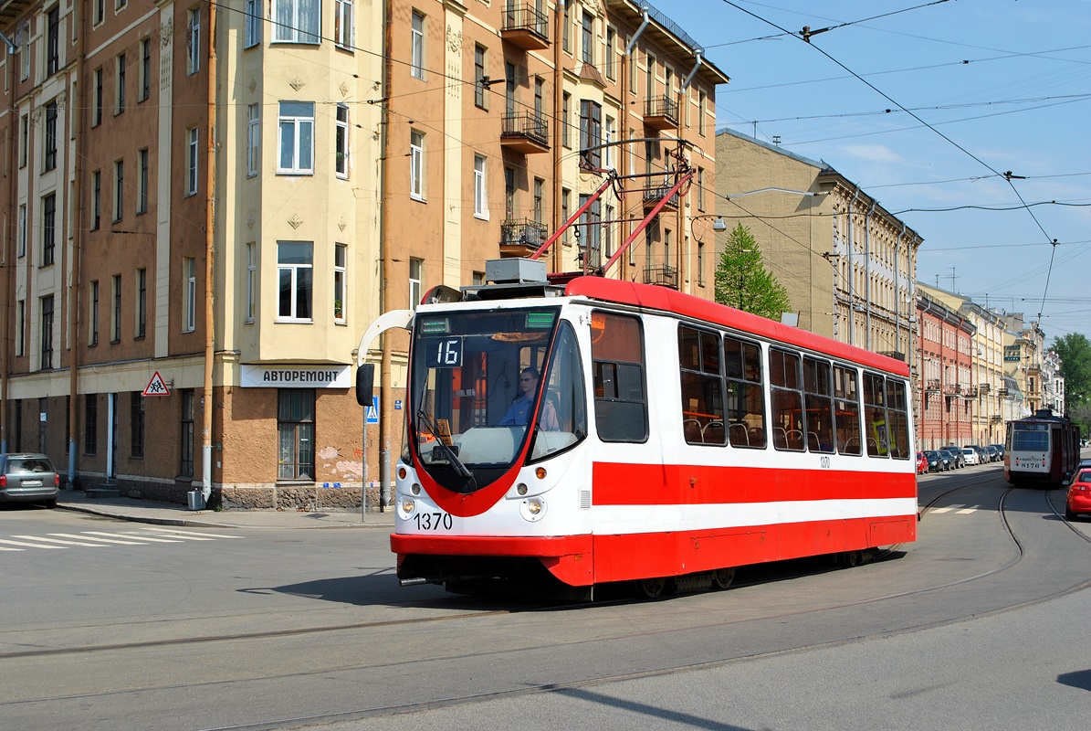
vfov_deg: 28.2
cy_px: 366
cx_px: 546
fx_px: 1456
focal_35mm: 48
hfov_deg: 41.1
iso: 100
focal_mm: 32
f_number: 9
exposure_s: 1/320
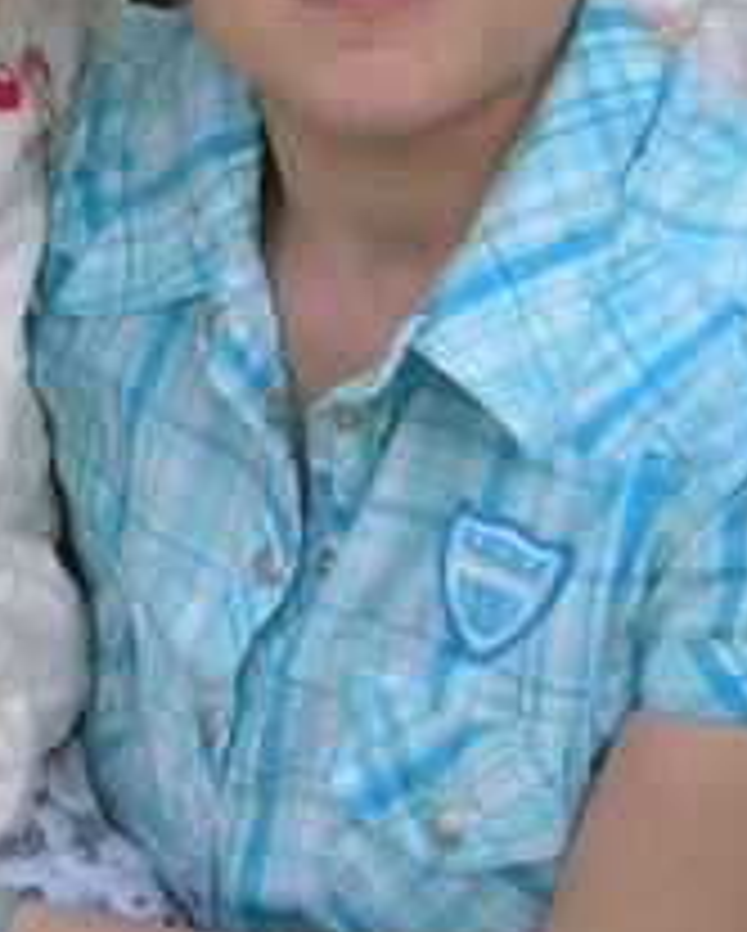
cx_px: 32
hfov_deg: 8.0
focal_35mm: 192
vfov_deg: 10.0
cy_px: -41
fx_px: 5298
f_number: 4.6
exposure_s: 1/260
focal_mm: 12.3
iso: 80
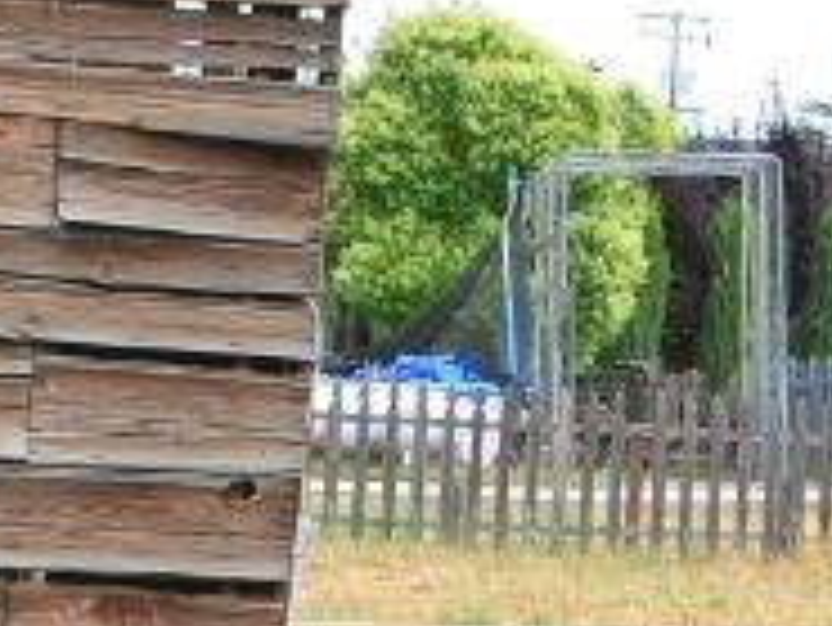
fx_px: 4759
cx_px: 652
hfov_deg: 10.0
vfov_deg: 7.5
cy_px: -52
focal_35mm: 198
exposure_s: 1/125
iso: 100
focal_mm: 17
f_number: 6.3
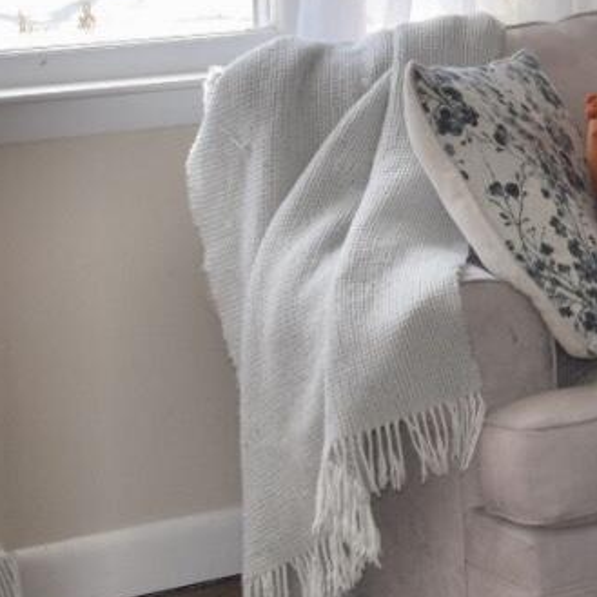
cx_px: 1227
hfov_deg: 11.3
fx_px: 2693
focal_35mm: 138
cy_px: -31
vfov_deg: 12.5
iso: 450
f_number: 5.6
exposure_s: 1/125
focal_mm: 22
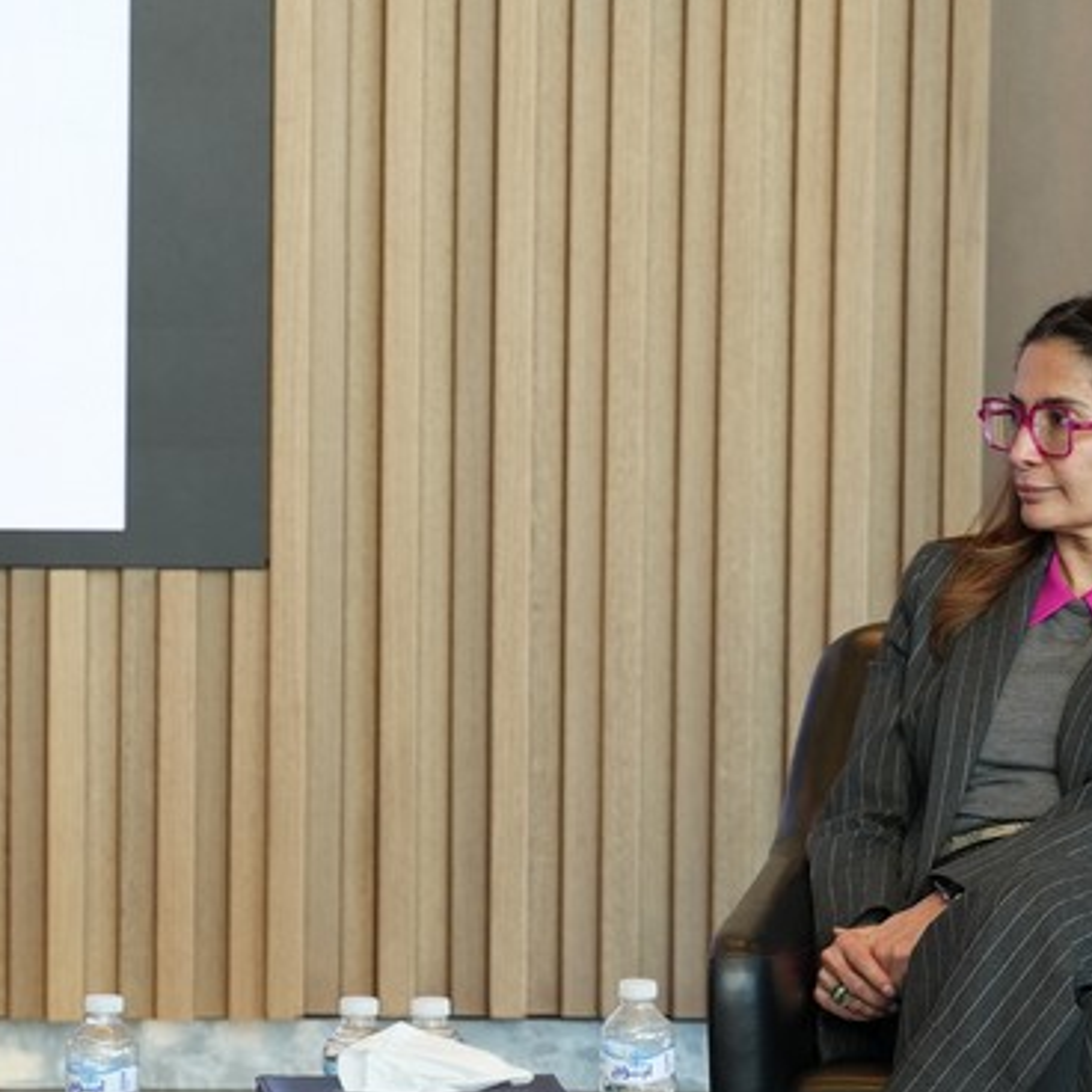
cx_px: 134
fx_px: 5228
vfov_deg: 11.9
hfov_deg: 11.9
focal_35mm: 146
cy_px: 552
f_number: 2.8
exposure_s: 1/125
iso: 500
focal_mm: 52.9
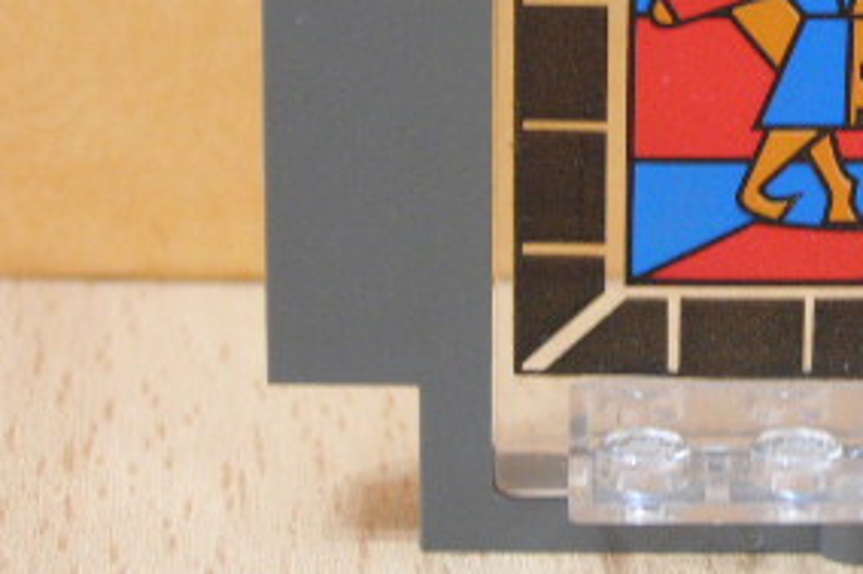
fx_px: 3426
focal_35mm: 143
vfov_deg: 9.5
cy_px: 24
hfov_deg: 14.1
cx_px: 875
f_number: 3.5
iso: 200
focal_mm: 12.7
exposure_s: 1/3
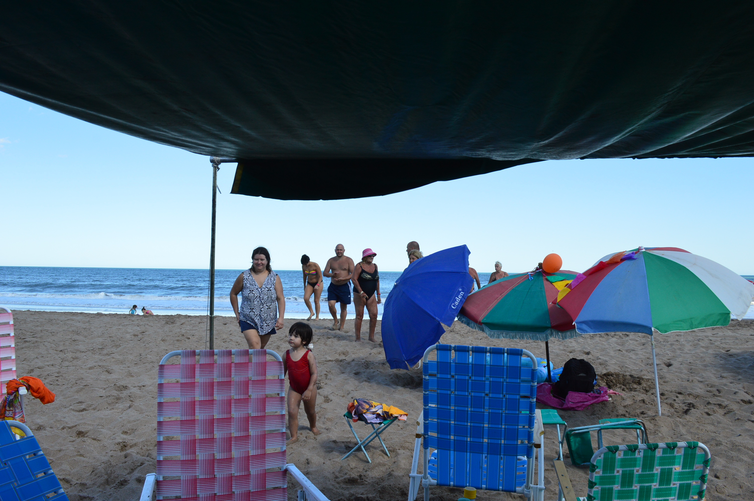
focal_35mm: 27
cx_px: 377
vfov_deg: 47.8
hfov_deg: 67.4
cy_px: 250
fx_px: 565
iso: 400
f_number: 10
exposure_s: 1/250
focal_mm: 18
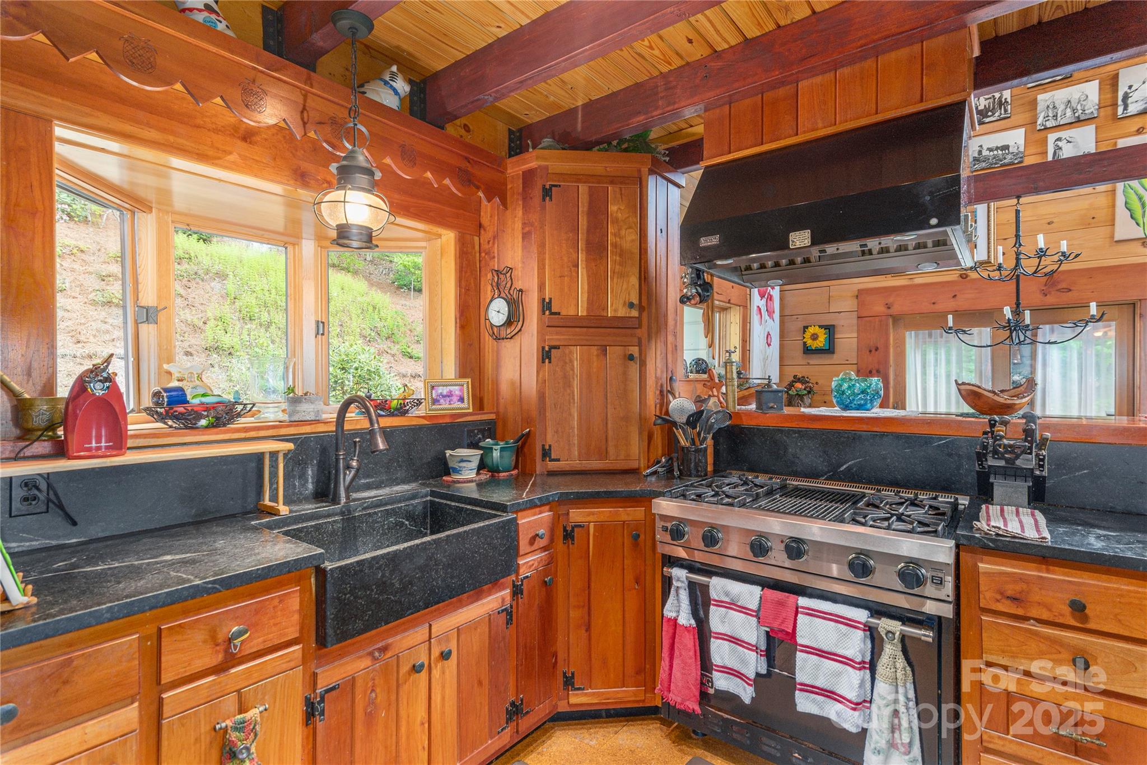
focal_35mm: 17
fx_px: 542
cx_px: 574
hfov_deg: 93.3
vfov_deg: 70.5
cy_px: 382
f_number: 7.1
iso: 320
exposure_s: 1/50
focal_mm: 17
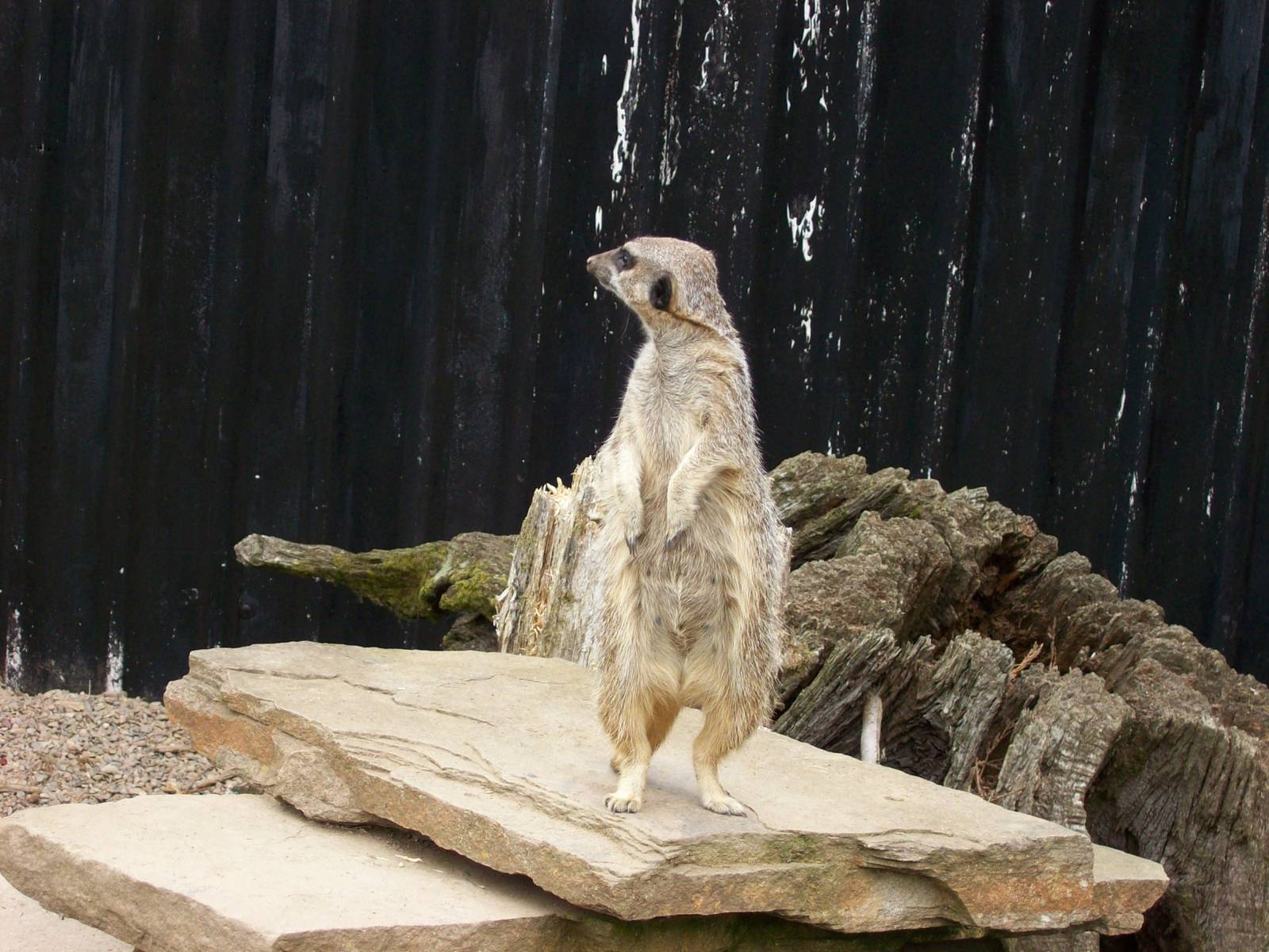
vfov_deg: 21.0
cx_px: 634
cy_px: 476
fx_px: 2566
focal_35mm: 70
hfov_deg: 27.8
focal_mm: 11.6
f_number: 3.8
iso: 93
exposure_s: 1/194
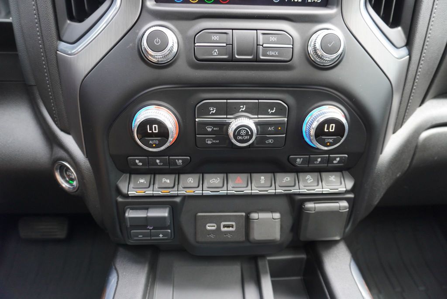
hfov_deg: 73.7
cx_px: 224
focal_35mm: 24
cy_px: 150
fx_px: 298
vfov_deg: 53.2
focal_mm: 16
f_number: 4
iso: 320
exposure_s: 1/60
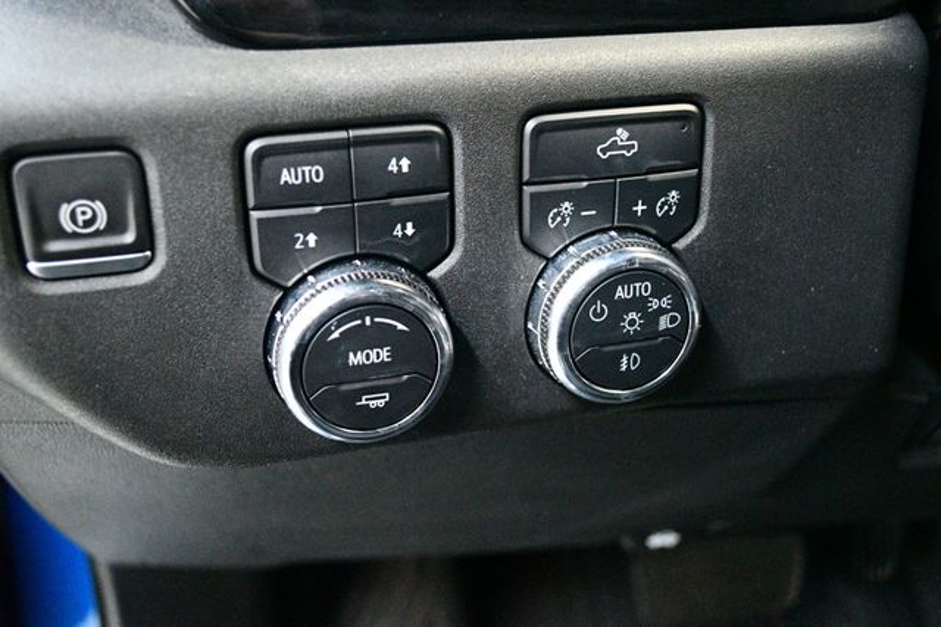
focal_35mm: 39
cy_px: 314
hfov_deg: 49.6
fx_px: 1019
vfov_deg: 34.2
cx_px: 470
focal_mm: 26
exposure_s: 1/60
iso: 12800
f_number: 4.2
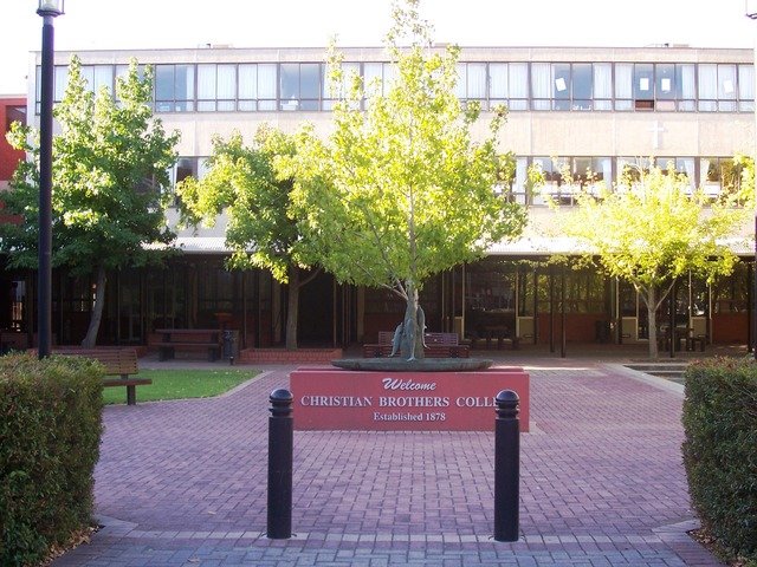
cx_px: 378
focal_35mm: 53
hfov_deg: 36.2
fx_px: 1159
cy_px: 284
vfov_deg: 27.5
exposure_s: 1/90
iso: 80
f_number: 3.4
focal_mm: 8.6
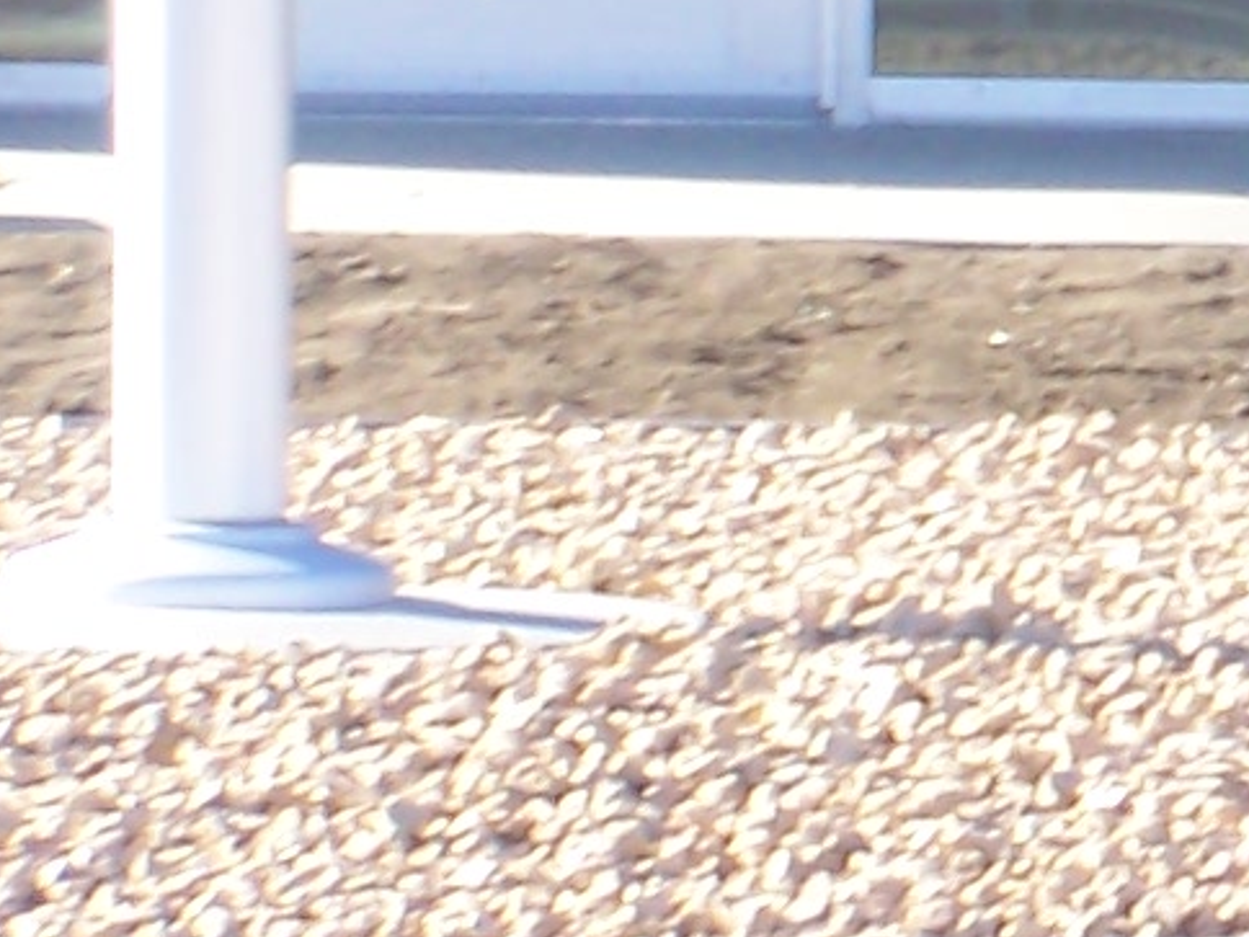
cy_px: -798
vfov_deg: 2.5
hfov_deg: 3.3
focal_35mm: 597
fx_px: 21541
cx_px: 3602
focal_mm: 15.6
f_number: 3.2
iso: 64
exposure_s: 1/200
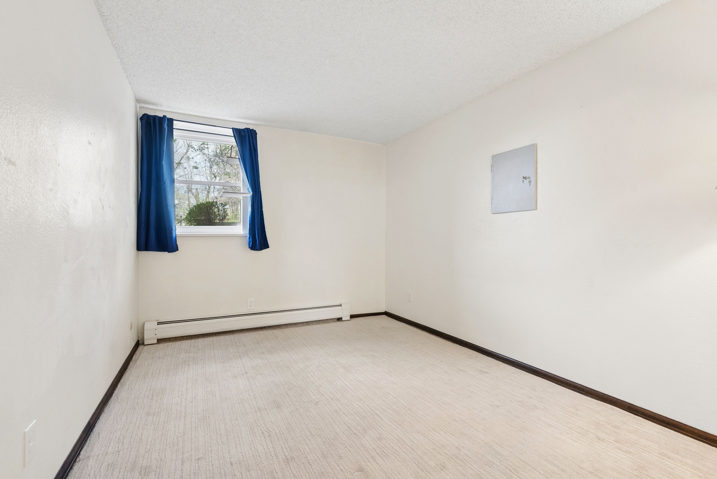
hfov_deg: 96.7
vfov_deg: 73.8
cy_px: 240
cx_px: 358
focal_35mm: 16
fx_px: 319
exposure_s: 1/30
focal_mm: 16
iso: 800
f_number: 8
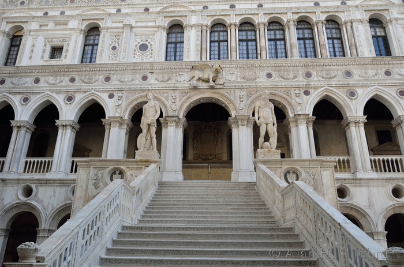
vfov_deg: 47.7
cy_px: 134
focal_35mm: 27
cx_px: 202
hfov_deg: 67.5
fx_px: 302
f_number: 5
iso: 100
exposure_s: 1/160
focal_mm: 18
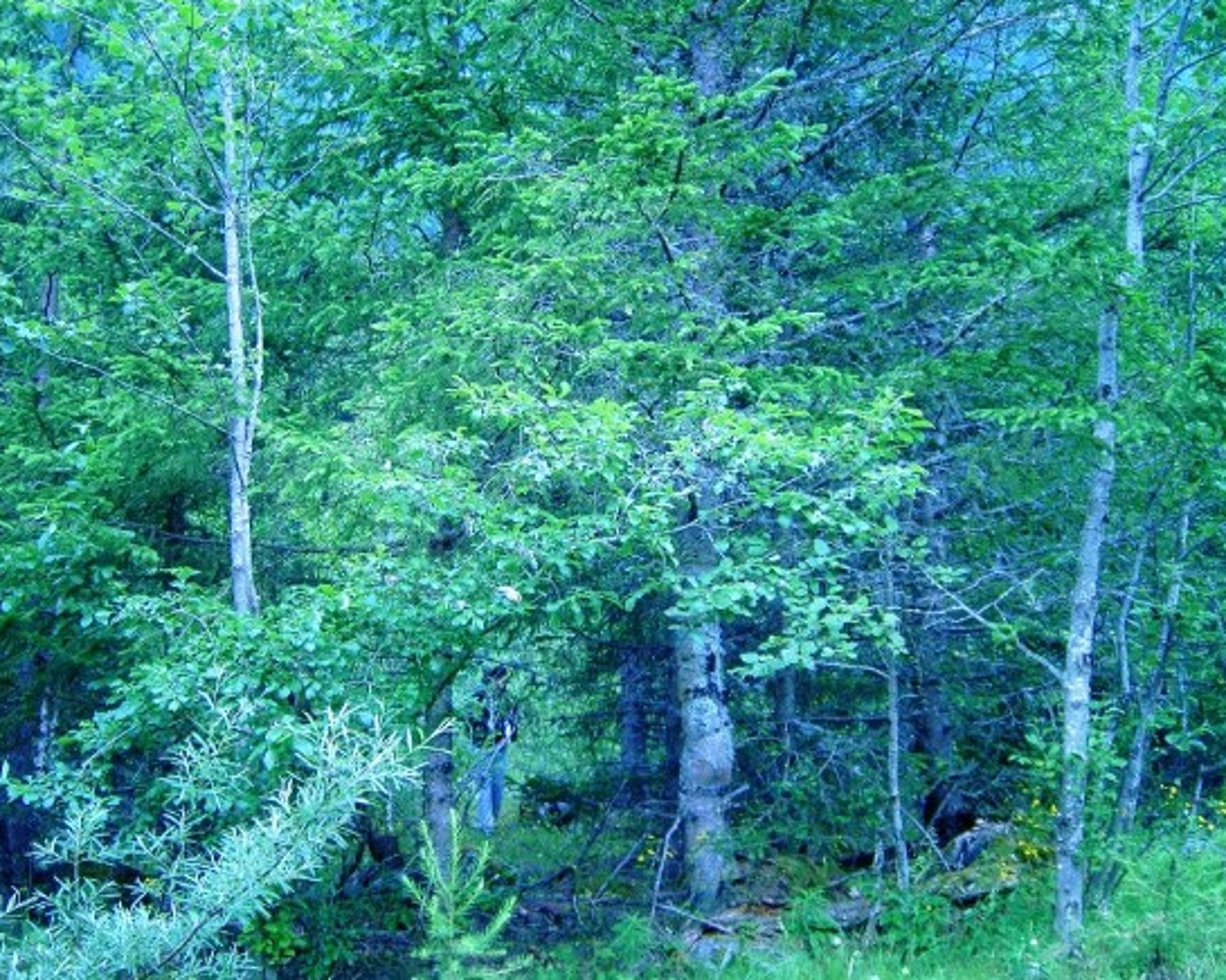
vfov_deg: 40.1
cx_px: 576
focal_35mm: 37
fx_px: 1343
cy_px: 486
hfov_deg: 49.1
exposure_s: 1/40
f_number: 2.8
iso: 100
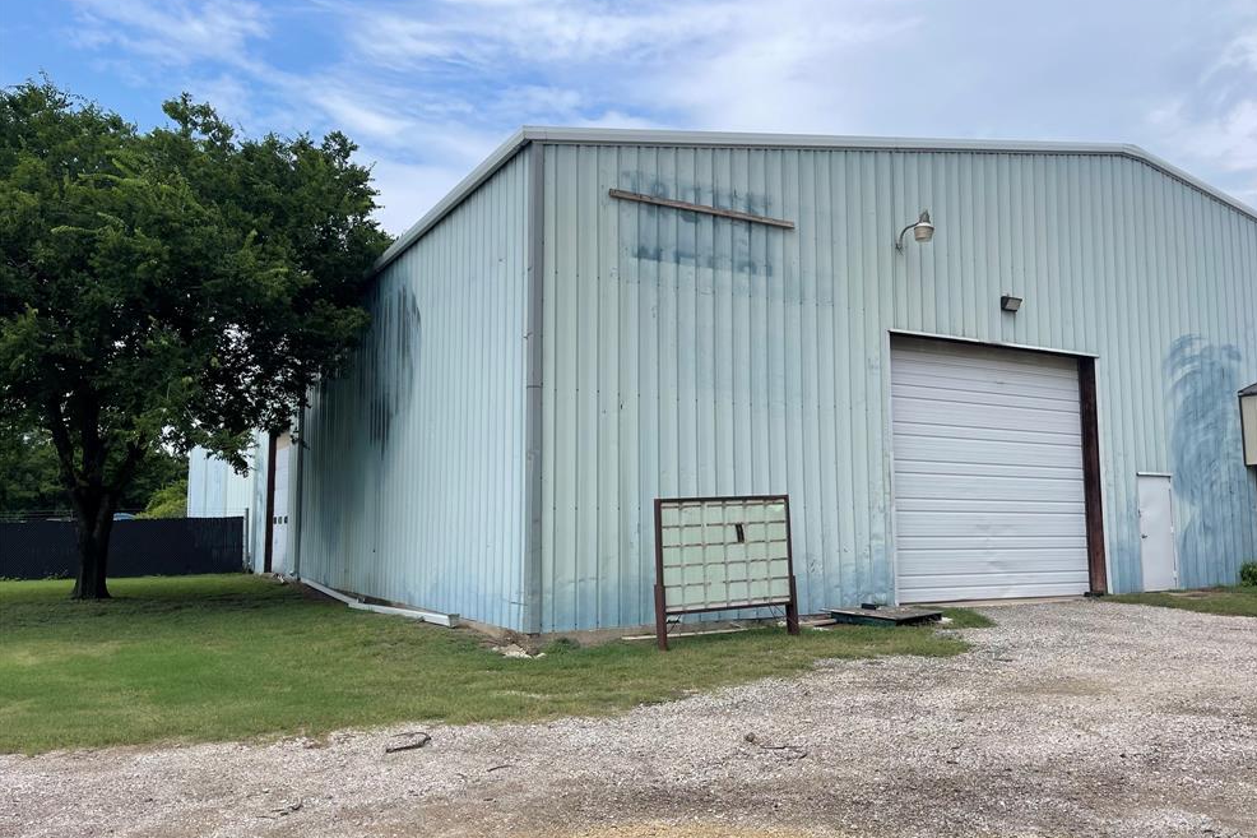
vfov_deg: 47.9
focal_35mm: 27
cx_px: 650
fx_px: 943
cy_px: 430
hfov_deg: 67.4
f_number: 1.6
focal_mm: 5.1
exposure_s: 1/3788
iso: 32
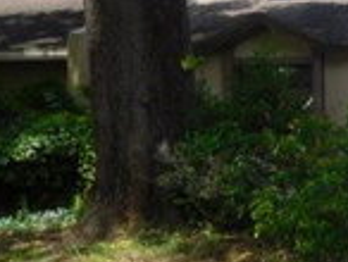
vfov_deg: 20.2
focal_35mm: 73
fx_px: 735
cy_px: 110
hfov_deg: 22.7
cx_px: 495
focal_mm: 4.5
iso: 125
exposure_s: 1/1000
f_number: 3.4
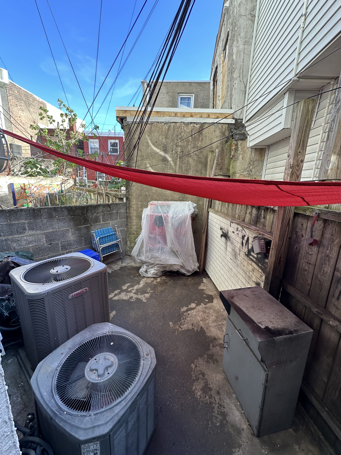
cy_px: 228
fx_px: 184
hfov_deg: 85.7
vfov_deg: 102.1
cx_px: 170
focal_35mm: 14
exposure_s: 1/118
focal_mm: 2.22
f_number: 2.2
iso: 40
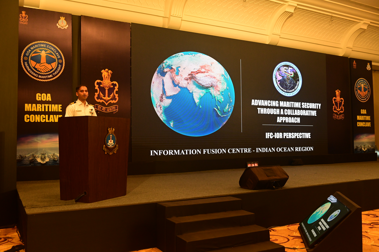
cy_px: 126
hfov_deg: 58.7
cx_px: 190
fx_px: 337
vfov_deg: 41.1
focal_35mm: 32
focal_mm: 32
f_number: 4.5
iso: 2000
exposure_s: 1/60
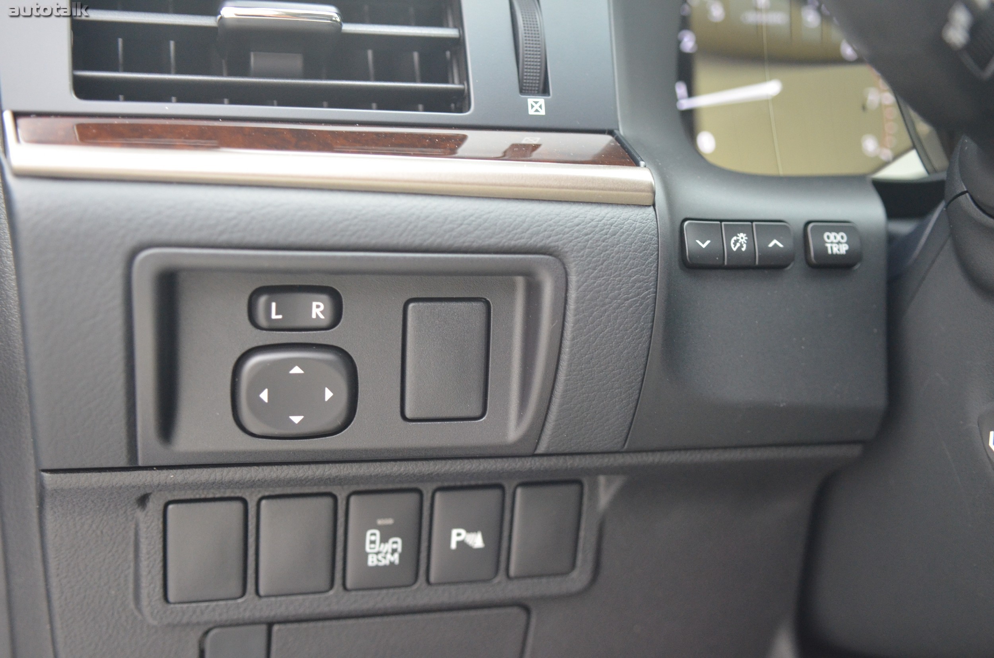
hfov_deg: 49.6
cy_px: 329
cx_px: 497
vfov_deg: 34.1
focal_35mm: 39
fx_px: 1075
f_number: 2.8
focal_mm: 26
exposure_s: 1/100
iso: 1600
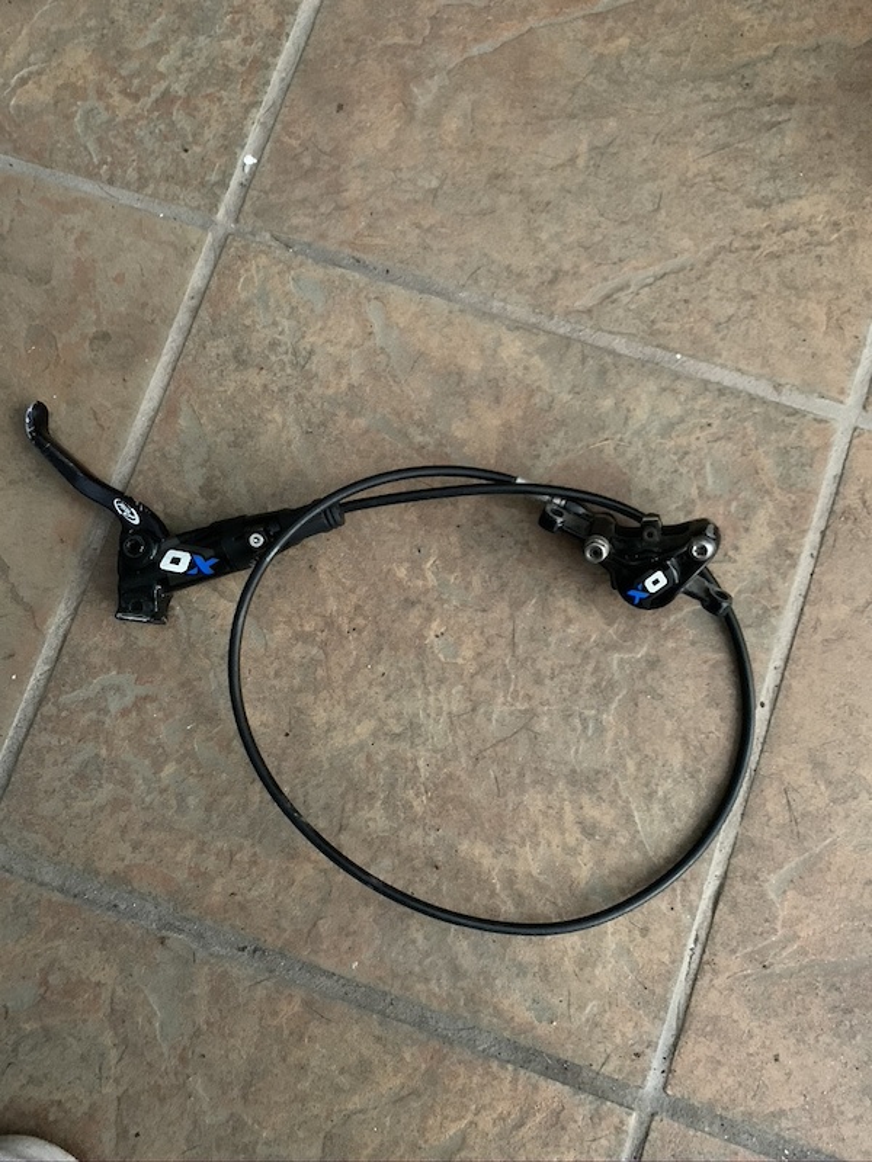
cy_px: 581
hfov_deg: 53.1
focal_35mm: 26
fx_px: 873
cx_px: 436
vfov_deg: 67.3
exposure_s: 1/30
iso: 640
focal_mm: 4.25
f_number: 1.8
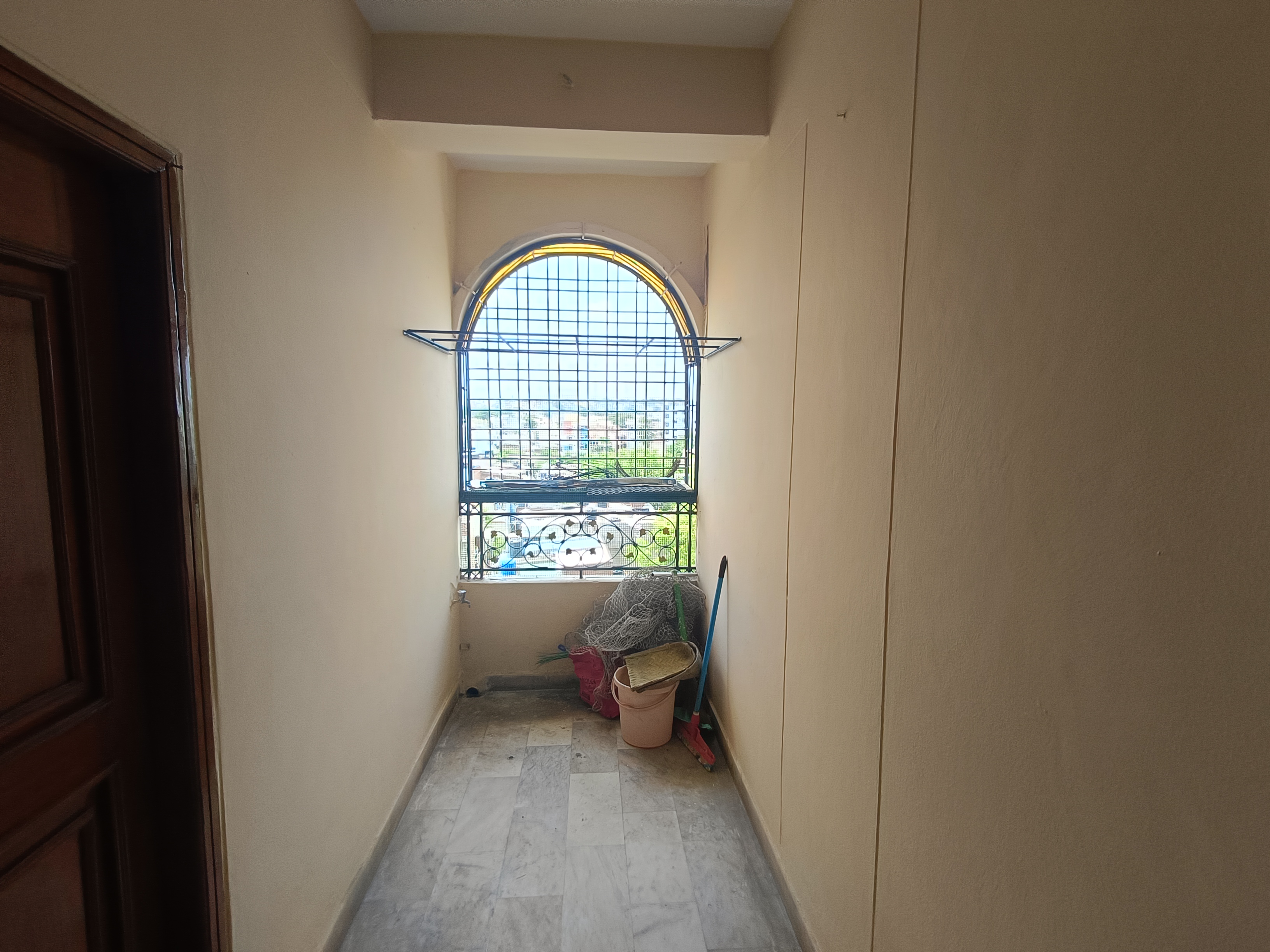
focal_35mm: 16
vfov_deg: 78.1
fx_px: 587
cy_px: 476
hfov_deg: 94.5
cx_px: 635
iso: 64
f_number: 2.2
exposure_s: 1/136
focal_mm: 2.78
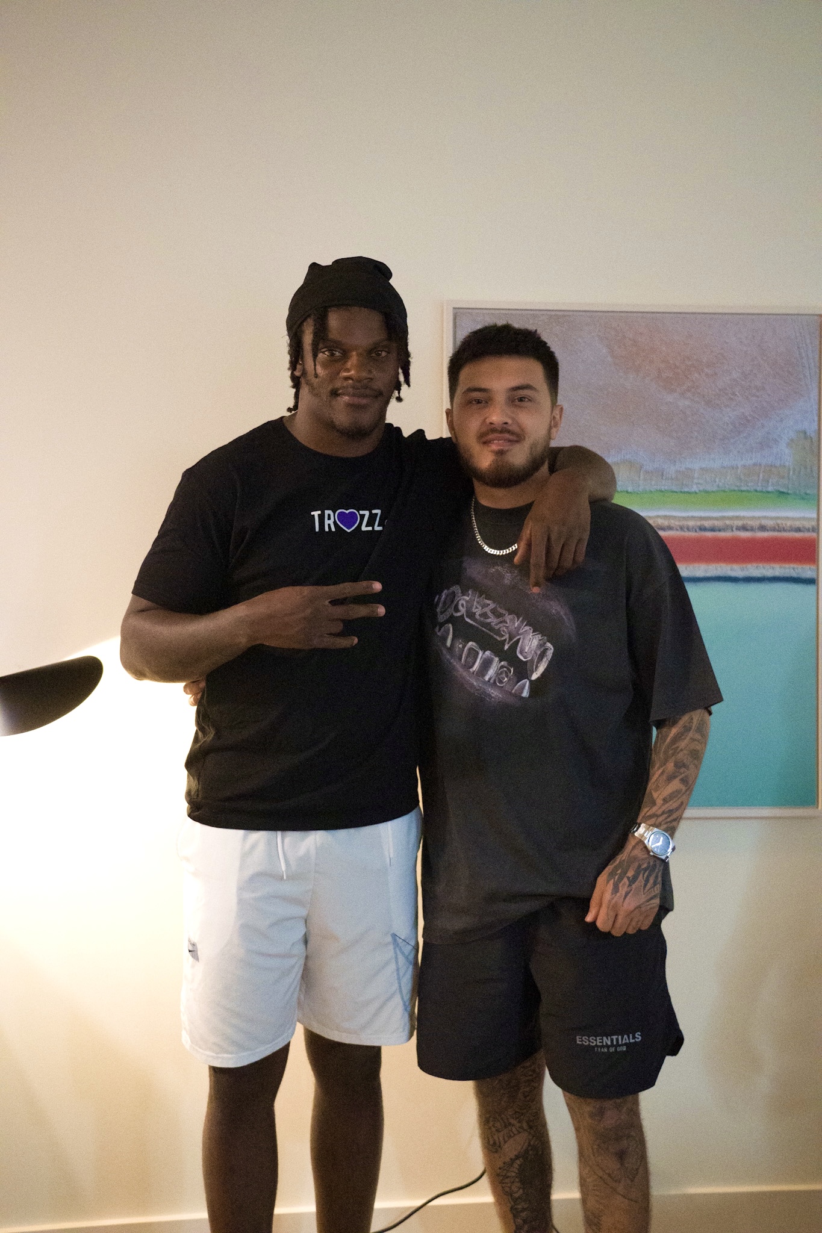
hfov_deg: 34.2
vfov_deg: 49.6
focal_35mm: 39
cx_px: 411
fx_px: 1336
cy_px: 616
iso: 32000
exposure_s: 1/160
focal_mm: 39
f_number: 4
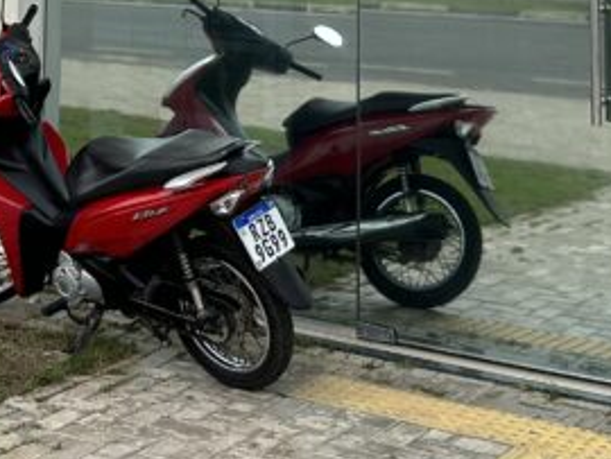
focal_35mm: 91
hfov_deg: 21.4
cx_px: 170
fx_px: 1608
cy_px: -260
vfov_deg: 14.9
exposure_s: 1/2299
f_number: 1.78
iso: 80
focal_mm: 6.86
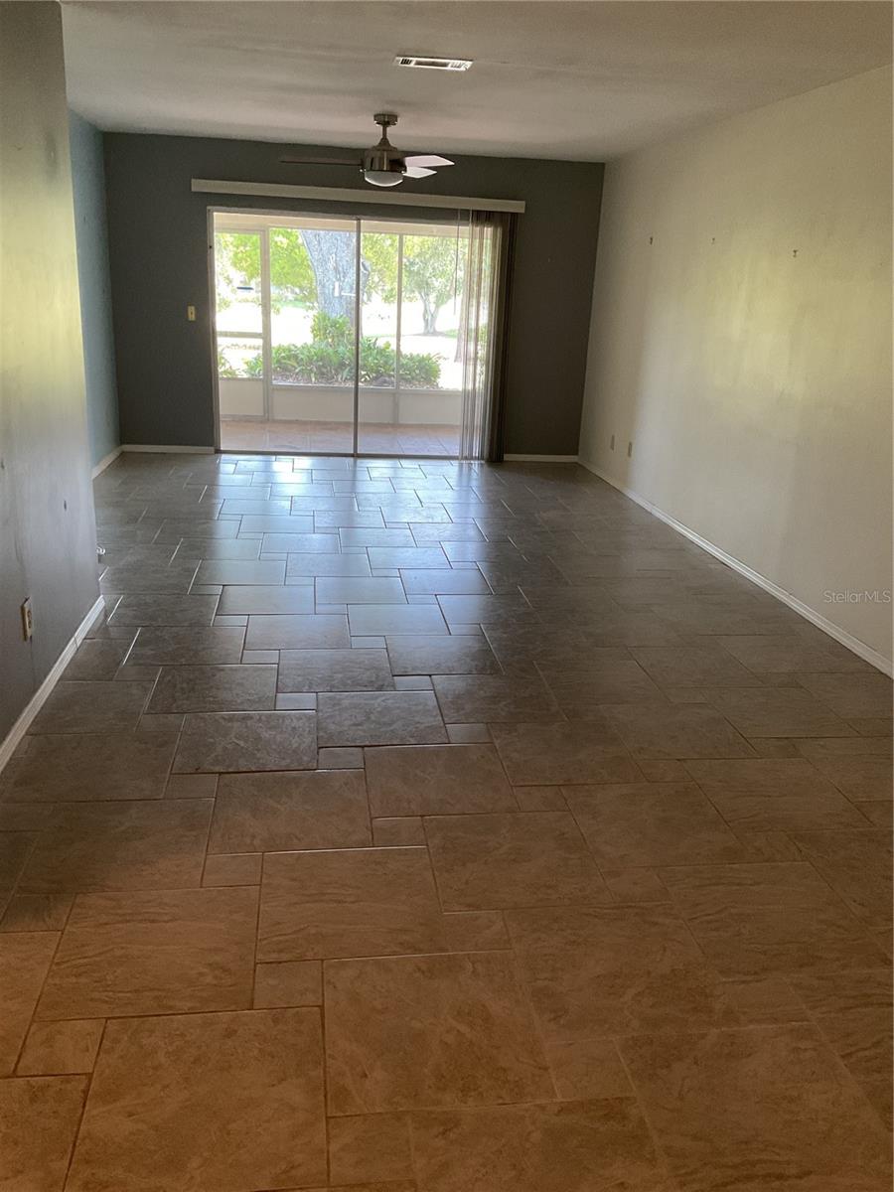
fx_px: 999
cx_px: 447
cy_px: 596
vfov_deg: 61.7
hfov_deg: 48.2
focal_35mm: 29
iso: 125
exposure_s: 1/60
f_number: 1.8
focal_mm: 3
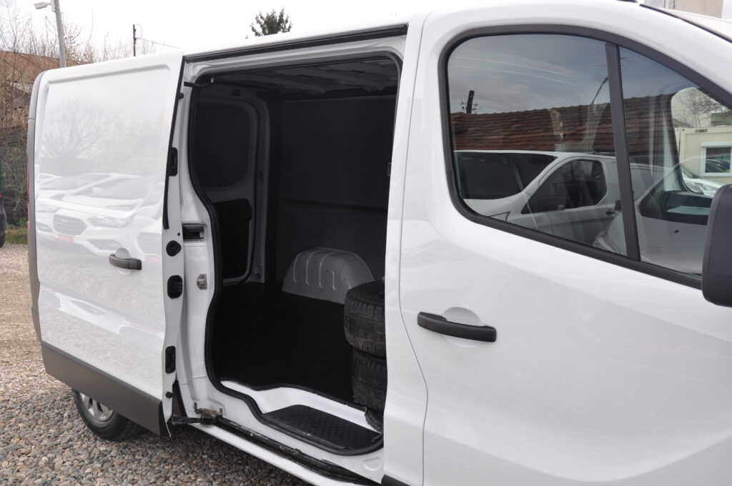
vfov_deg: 36.8
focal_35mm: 36
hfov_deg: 53.2
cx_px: 366
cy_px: 243
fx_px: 731
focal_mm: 24
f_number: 7.1
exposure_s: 1/200
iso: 400
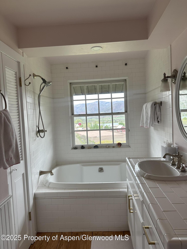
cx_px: 94
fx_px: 173
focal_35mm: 24
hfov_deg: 56.8
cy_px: 124
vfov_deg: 71.6
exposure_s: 1/159
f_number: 1.78
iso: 80
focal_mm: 6.86
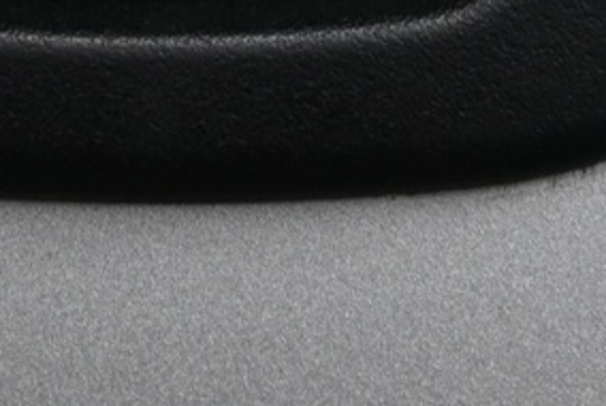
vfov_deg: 6.6
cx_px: 23
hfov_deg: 10.0
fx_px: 3454
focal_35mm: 205
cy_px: -147
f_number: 4.2
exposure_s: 1/60
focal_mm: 24
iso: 320
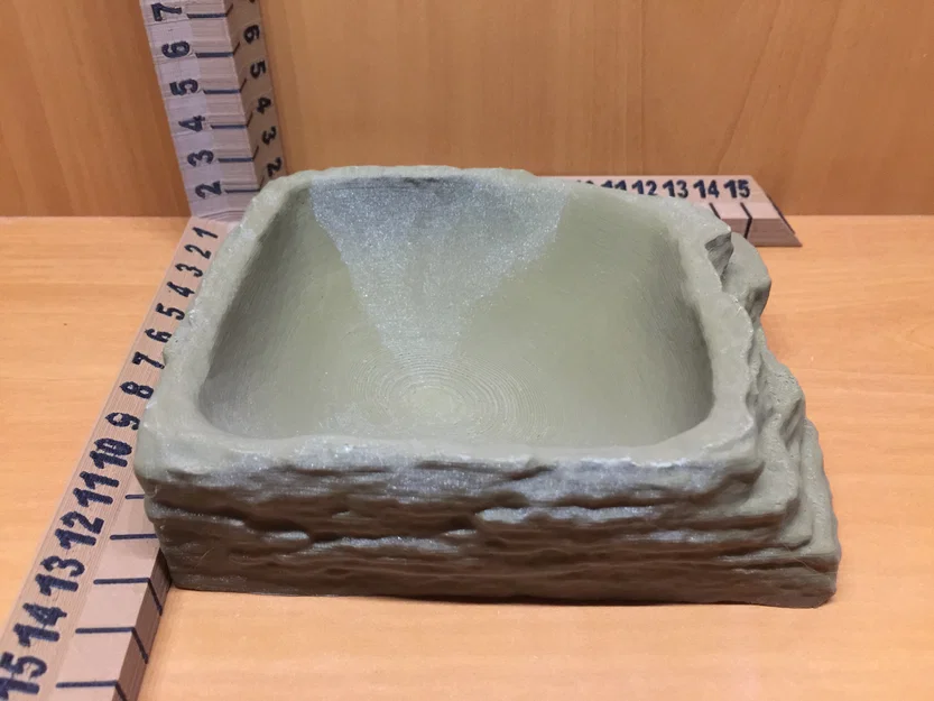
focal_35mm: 29
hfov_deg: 61.7
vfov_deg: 48.2
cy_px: 350
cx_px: 467
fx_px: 783
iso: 125
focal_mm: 4.15
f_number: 2.2
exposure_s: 1/15
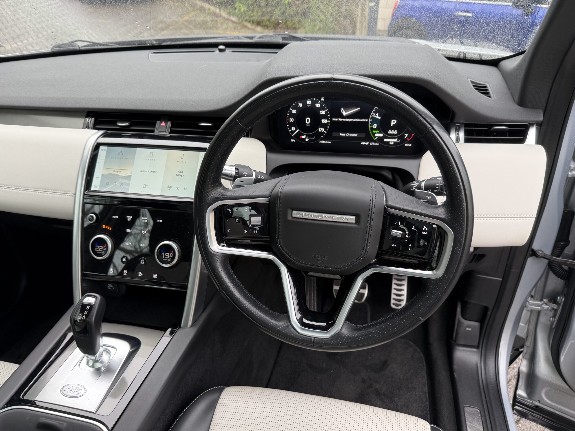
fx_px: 399
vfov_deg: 56.8
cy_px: 216
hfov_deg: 71.6
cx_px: 288
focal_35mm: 24
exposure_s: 1/121
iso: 125
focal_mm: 6.76
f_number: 1.78
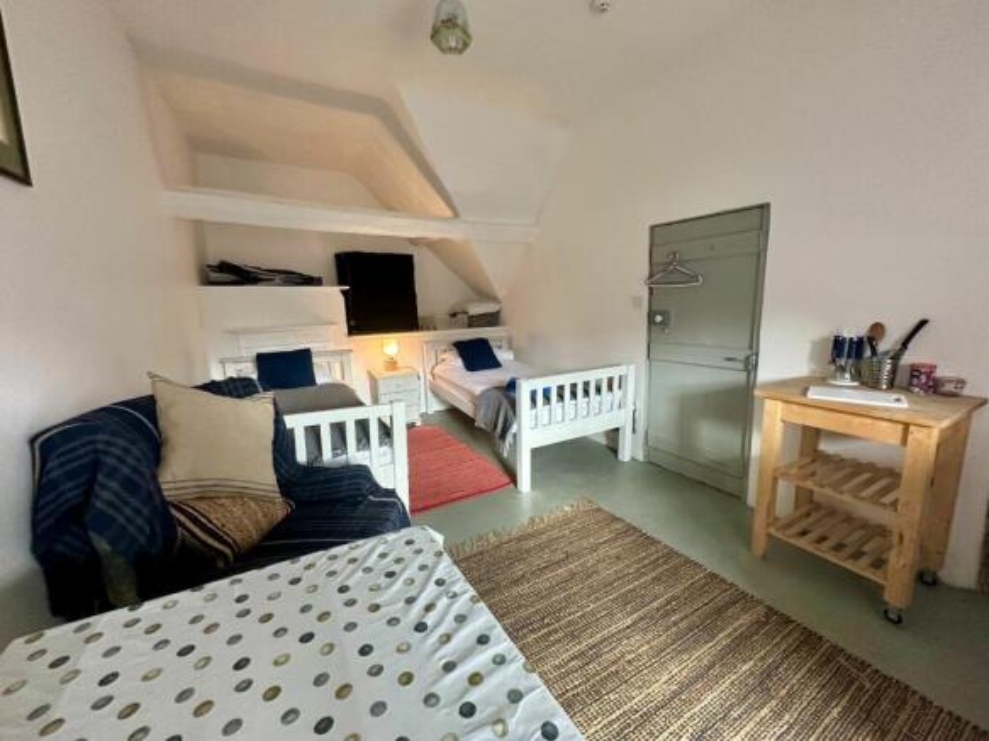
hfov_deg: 102.1
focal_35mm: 14
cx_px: 494
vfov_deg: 85.7
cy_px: 370
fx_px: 400
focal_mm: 2.22
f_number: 2.2
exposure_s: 1/100
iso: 320
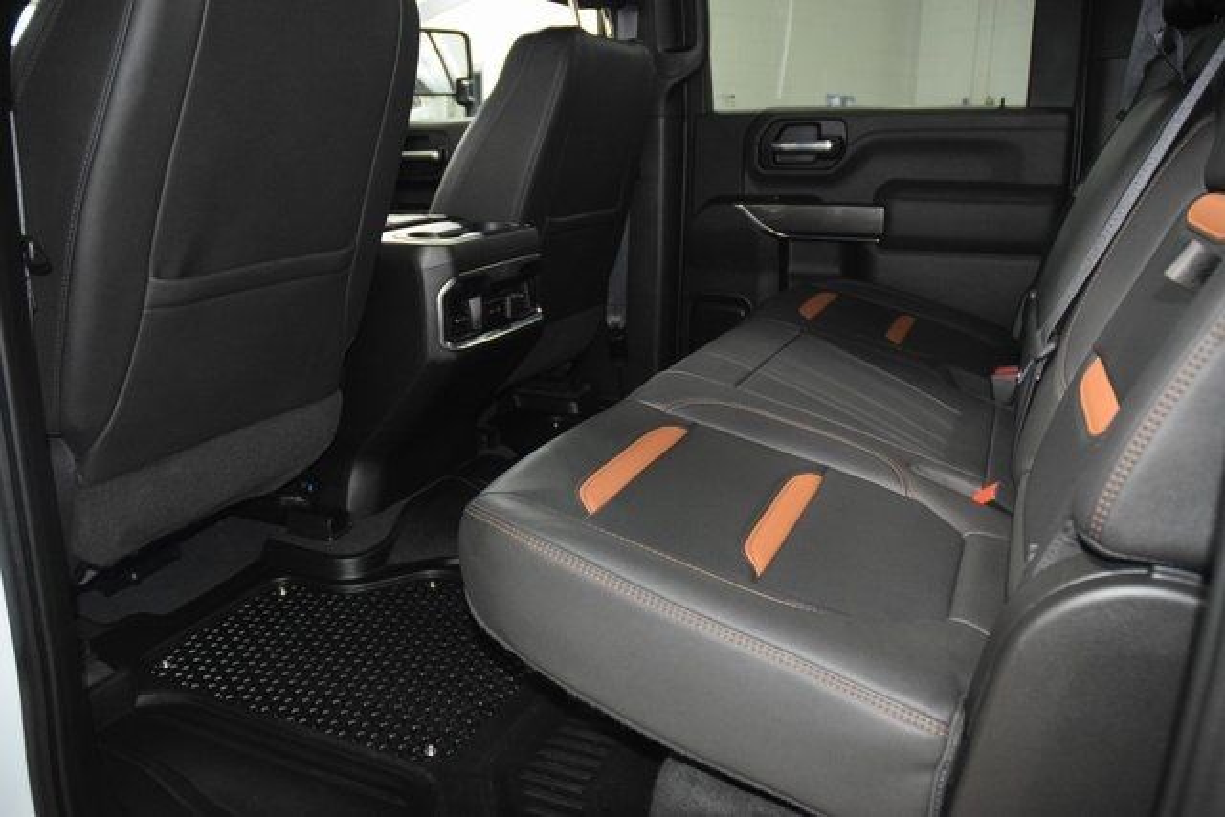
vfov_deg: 48.0
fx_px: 919
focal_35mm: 27
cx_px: 612
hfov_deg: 67.4
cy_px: 408
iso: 3200
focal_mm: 18
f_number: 3.5
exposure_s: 1/50
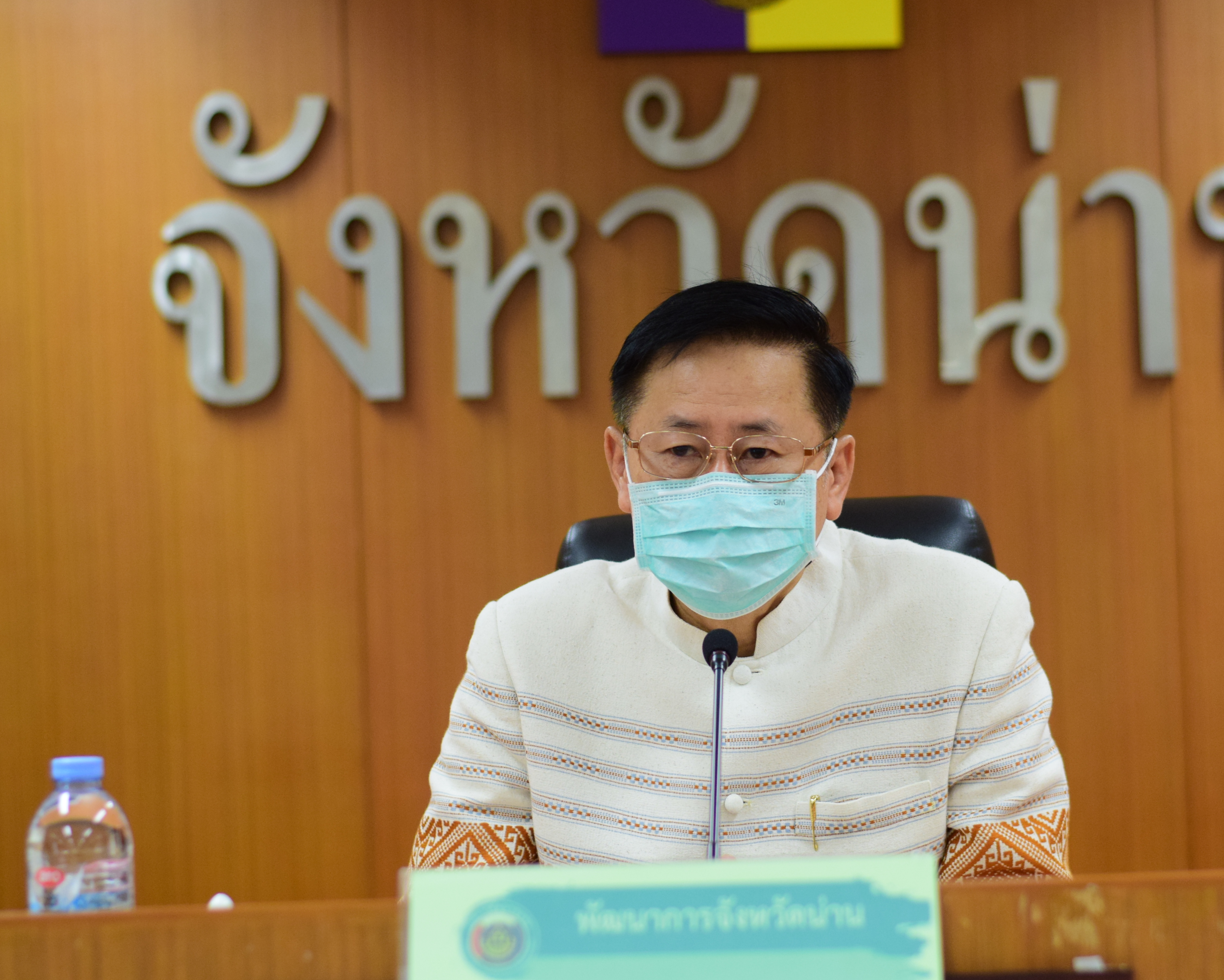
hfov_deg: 21.7
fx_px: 3188
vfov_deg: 17.5
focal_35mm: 88
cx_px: 745
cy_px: 490
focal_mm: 50
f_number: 2.5
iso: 1000
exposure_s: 1/320
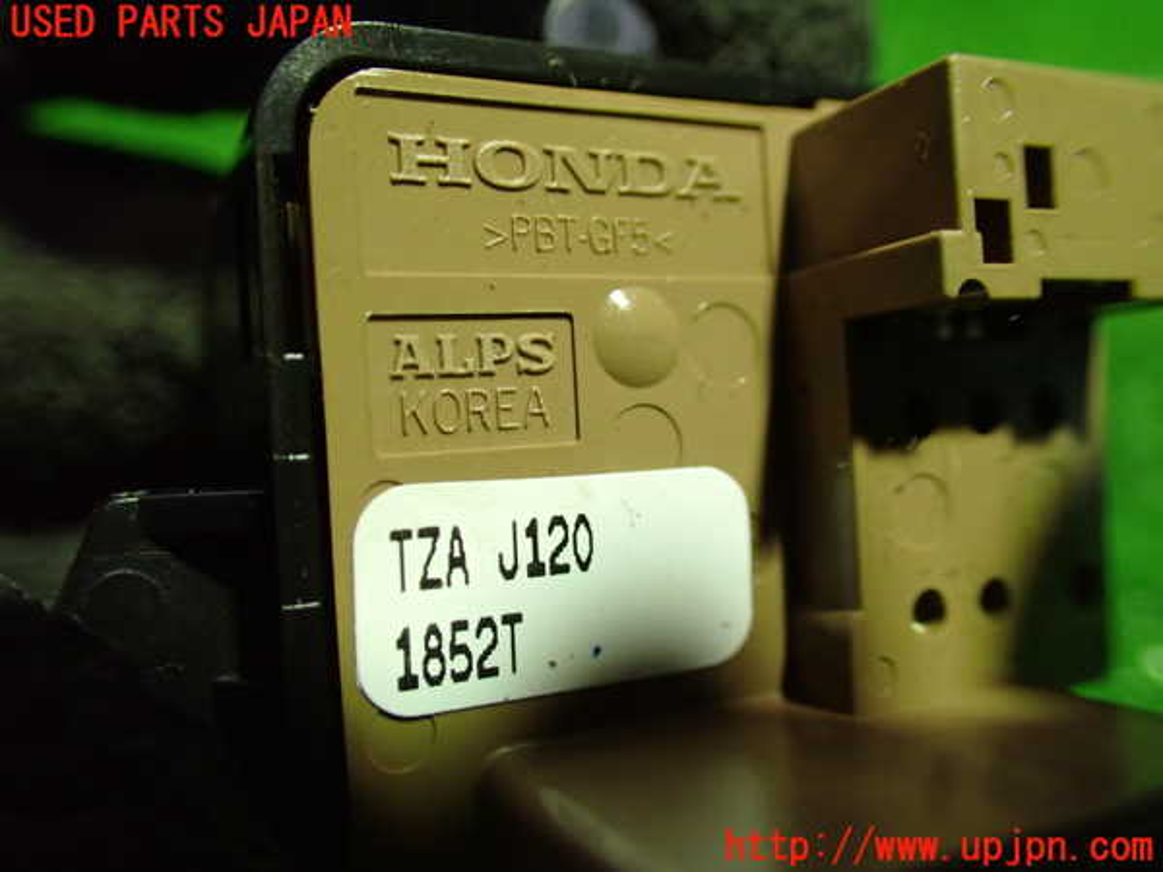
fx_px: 1008
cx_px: 582
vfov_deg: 46.8
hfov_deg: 60.0
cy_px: 436
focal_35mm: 30
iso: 800
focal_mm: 5.4
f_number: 2.3
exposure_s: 1/80
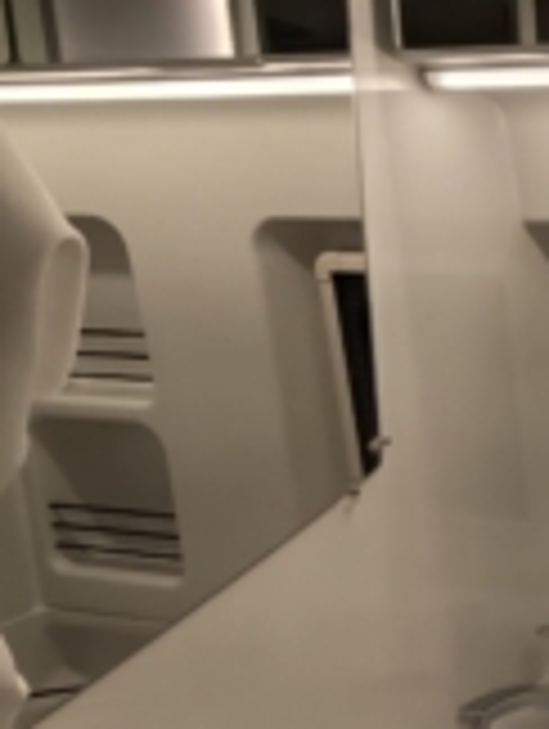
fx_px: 780
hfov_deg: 25.4
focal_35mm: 37
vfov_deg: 50.0
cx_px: 882
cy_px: 324
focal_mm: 1.65
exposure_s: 1/100
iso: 114
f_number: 2.2
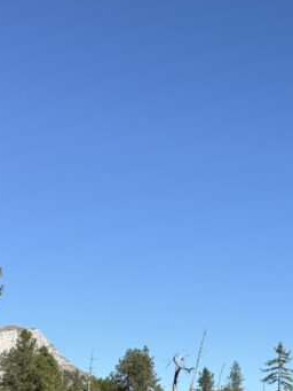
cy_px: 302
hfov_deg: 19.9
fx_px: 812
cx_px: 285
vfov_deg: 26.6
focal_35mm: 72
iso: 80
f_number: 1.78
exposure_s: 1/3584
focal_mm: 6.76
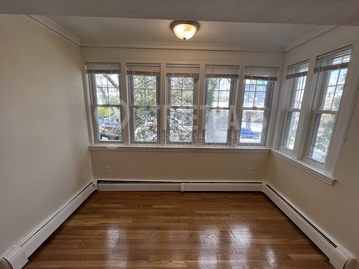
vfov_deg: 89.9
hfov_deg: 106.2
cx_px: 180
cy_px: 134
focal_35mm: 13
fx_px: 135
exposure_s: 1/129
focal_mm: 1.57
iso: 32
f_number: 1.8
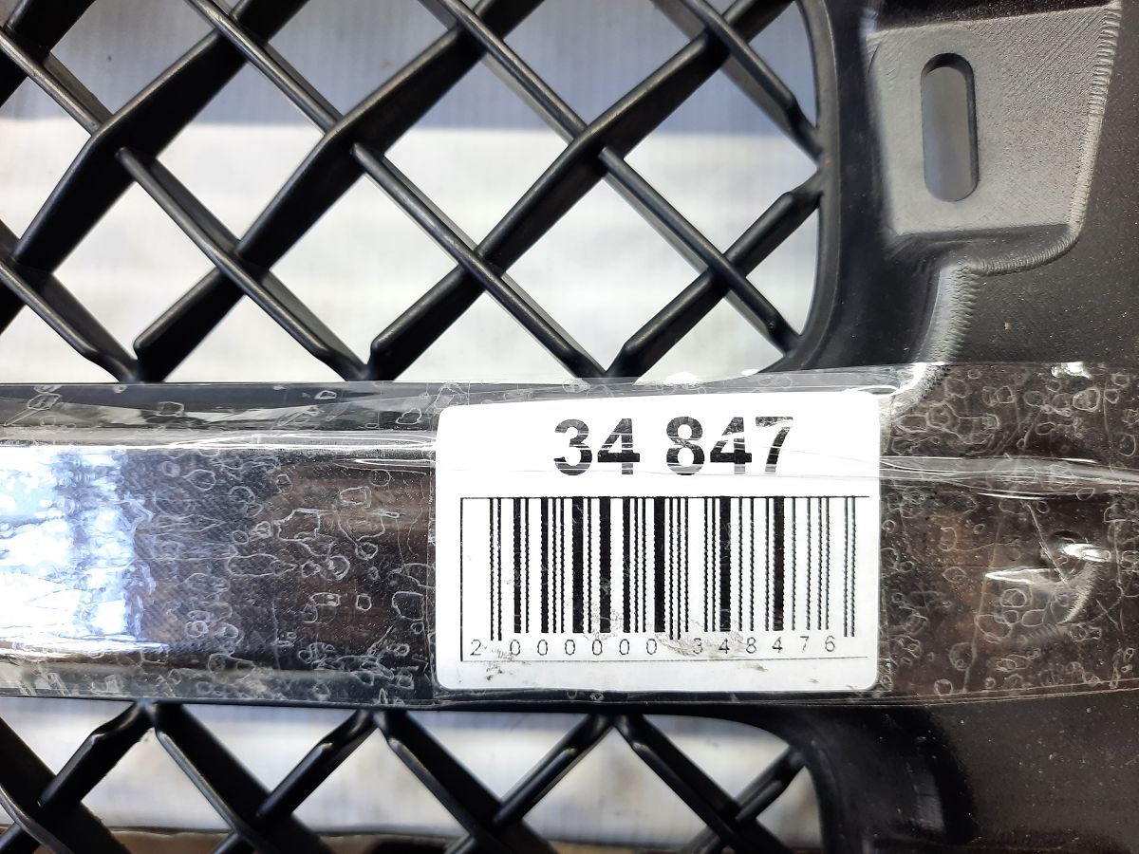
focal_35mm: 25
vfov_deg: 54.9
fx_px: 823
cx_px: 570
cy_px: 427
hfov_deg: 69.4
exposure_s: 1/50
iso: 160
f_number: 2
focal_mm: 4.6
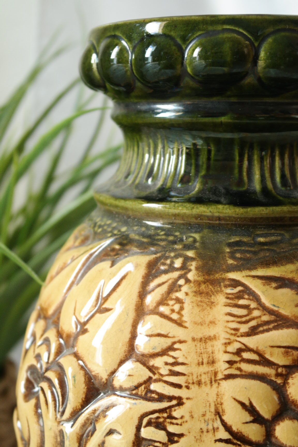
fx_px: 857
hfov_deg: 19.7
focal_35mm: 69
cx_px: 149
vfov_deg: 29.2
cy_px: 224
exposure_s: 1/30
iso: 800
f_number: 5.6
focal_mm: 45
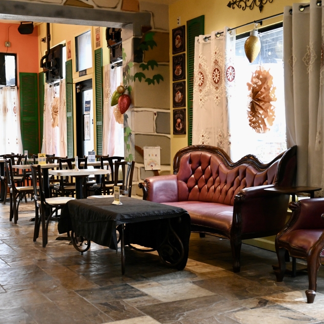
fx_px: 572
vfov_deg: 31.6
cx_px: 178
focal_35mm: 54
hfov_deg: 31.6
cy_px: 162
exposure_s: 1/125
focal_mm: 28
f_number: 2.8
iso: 2500
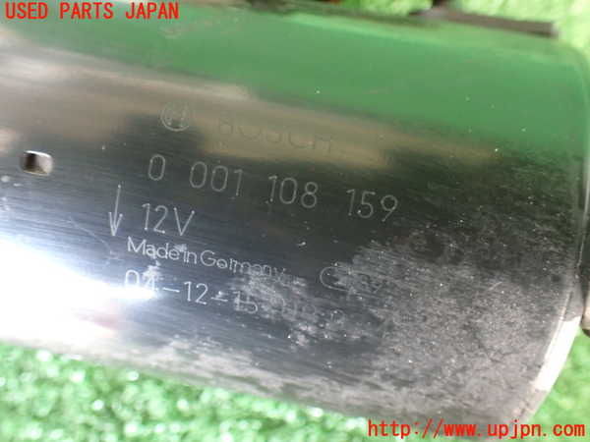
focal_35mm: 30
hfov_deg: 60.0
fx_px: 511
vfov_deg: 46.8
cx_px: 295
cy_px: 221
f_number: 2.3
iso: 1000
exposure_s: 1/30
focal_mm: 5.4
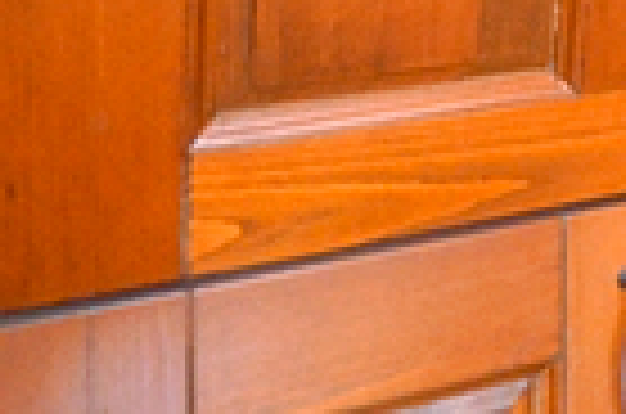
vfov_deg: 15.8
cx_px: 1263
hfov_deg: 17.8
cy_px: -234
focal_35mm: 78
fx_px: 1353
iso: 2500
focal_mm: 10
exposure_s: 1/60
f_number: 4
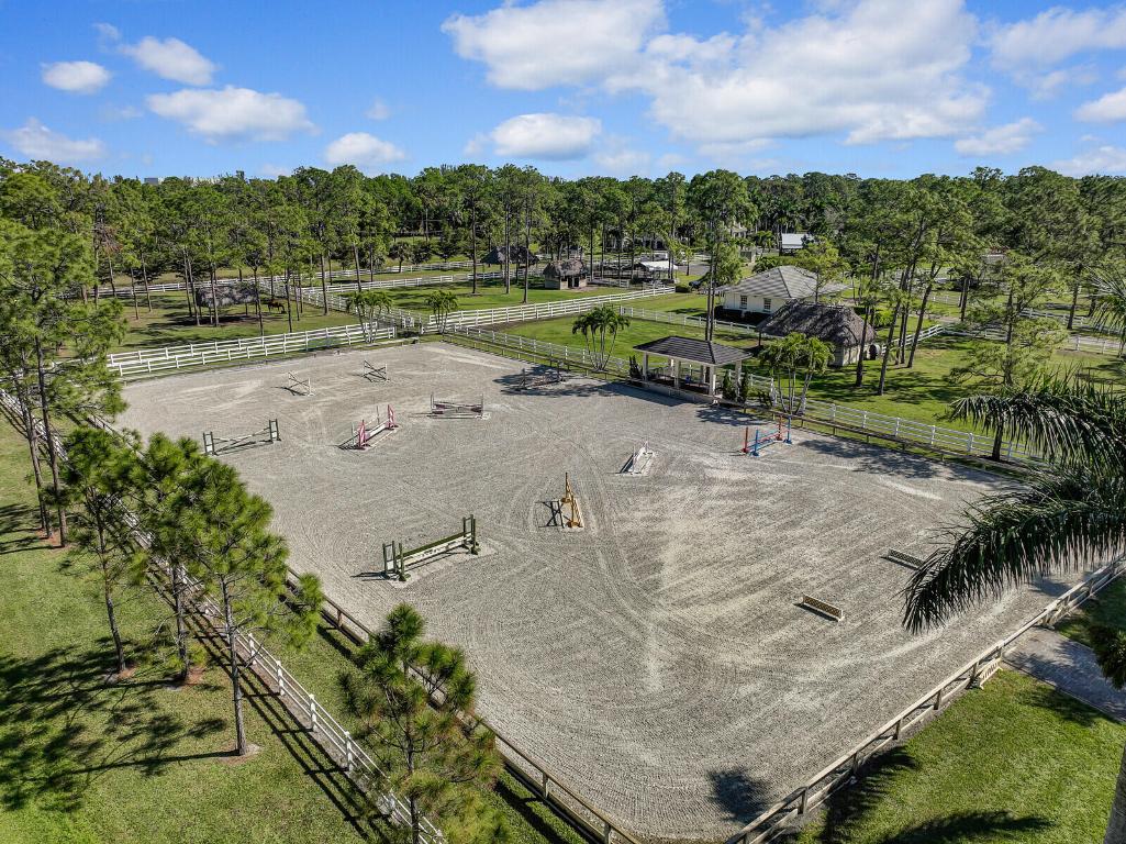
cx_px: 563
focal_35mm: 24
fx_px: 780
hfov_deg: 71.6
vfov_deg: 56.8
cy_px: 422
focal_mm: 12.3
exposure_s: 1/500
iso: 100
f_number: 2.8
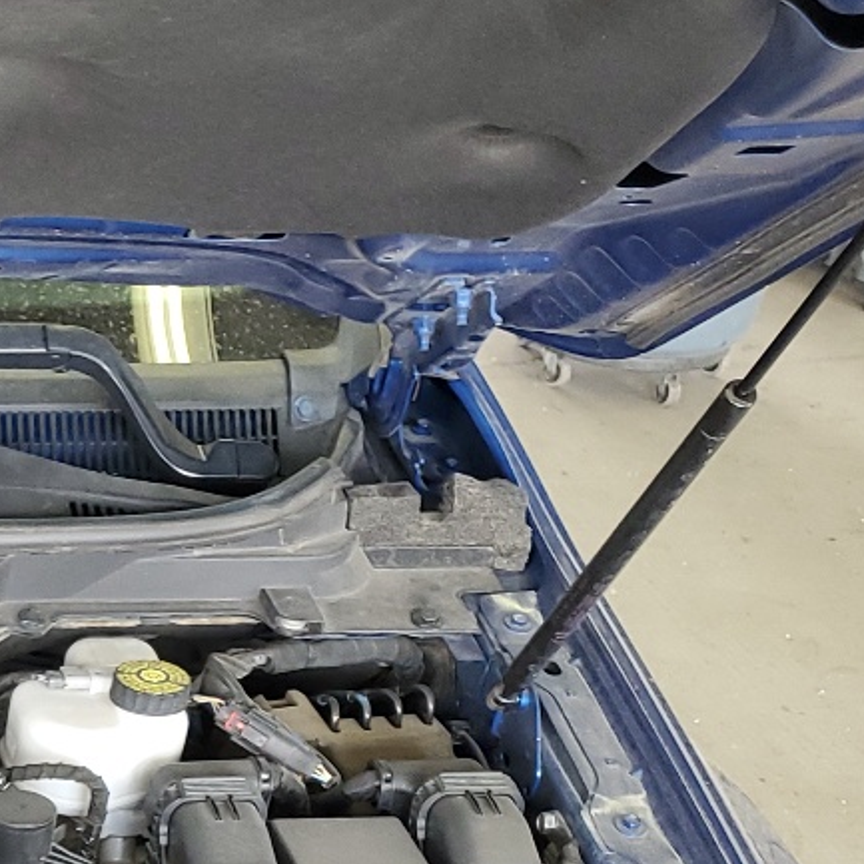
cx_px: -523
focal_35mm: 85
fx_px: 2400
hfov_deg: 17.7
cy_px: 1155
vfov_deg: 18.8
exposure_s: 1/60.2
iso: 74
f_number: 1.5
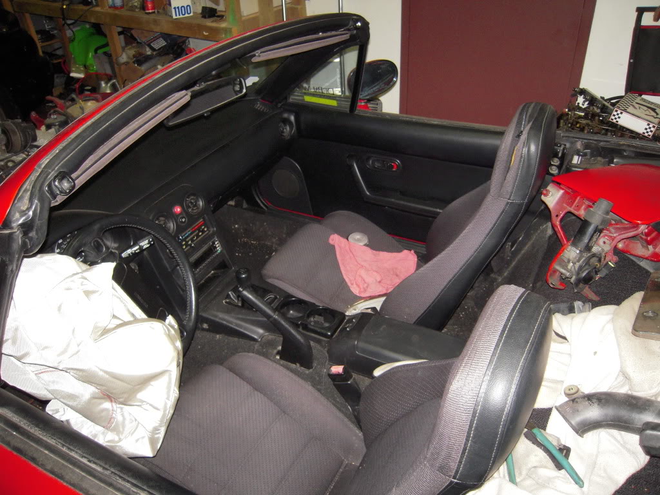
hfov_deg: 63.4
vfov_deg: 49.7
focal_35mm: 28
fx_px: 534
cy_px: 248
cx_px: 330
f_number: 2.7
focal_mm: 5
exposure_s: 1/25
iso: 400
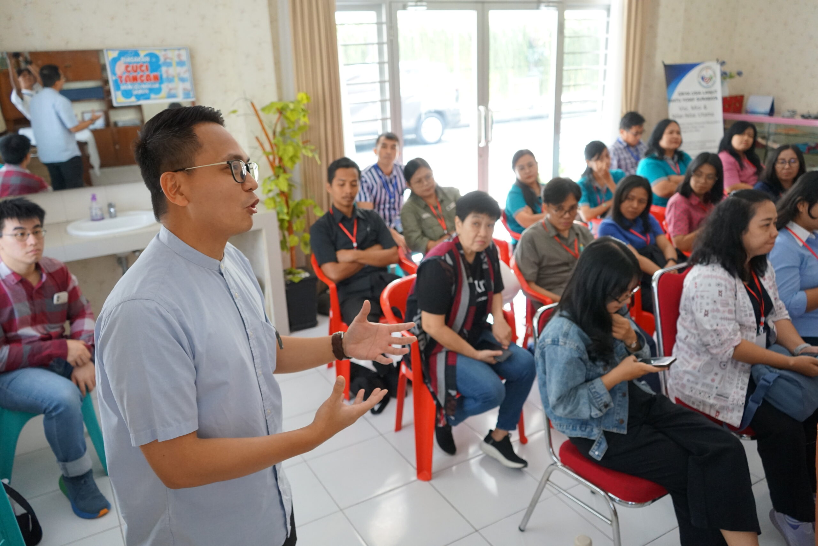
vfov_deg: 46.4
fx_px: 636
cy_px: 273
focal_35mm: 28
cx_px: 409
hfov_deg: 65.5
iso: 3200
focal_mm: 28
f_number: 4
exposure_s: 1/160
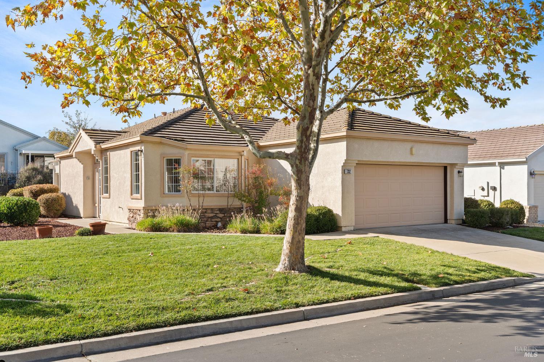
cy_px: 181
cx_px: 272
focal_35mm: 35
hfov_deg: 54.5
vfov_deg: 37.8
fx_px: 529
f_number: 8
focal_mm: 35
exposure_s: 1/200
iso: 400
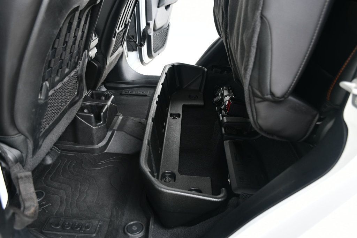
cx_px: 178
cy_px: 119
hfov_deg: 57.2
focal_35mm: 33
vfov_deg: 39.9
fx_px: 327
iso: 100
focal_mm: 22
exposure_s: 1/160
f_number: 3.5
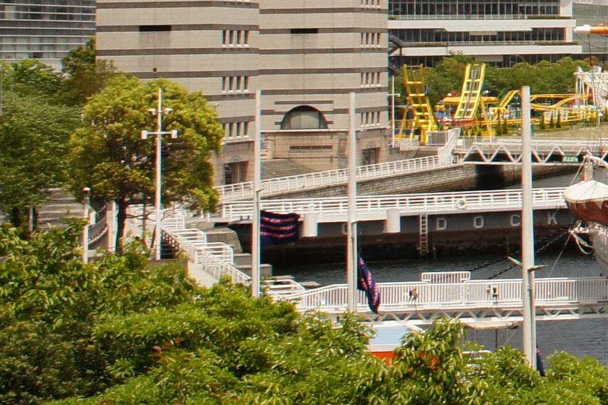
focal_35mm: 130
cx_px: 1383
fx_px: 2194
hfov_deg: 12.8
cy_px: -151
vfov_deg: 10.3
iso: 200
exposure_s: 1/320
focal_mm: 18
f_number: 11
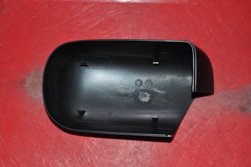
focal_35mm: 51
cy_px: 84
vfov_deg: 26.4
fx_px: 355
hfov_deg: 38.9
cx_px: 126
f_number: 4.2
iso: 720
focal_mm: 34
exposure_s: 1/60
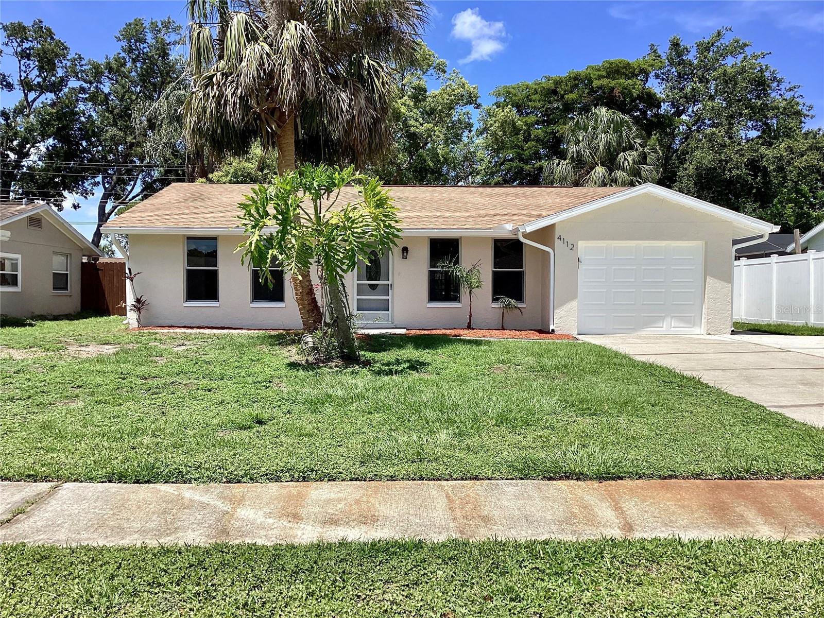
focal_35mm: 31
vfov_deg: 45.4
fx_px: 738
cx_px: 412
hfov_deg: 58.4
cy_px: 309
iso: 25
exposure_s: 1/1253
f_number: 2.4
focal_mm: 3.3
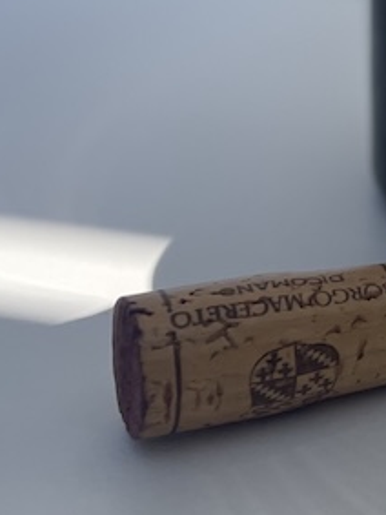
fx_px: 1503
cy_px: -35
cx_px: 628
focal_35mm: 101
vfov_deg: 18.8
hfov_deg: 13.5
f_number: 1.6
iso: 50
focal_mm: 4.2
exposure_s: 1/4464
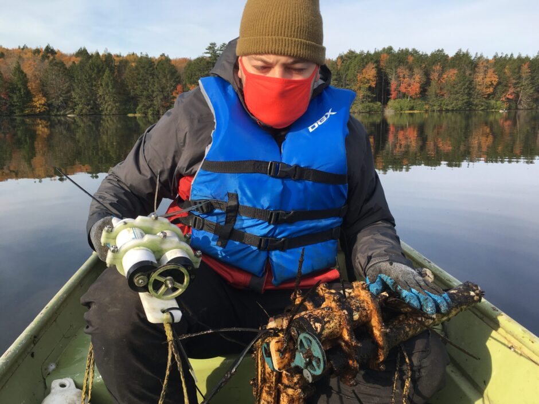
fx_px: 452
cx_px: 270
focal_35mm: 29
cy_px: 202
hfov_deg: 61.7
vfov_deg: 48.2
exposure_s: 1/718
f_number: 2.2
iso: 25
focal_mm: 4.15
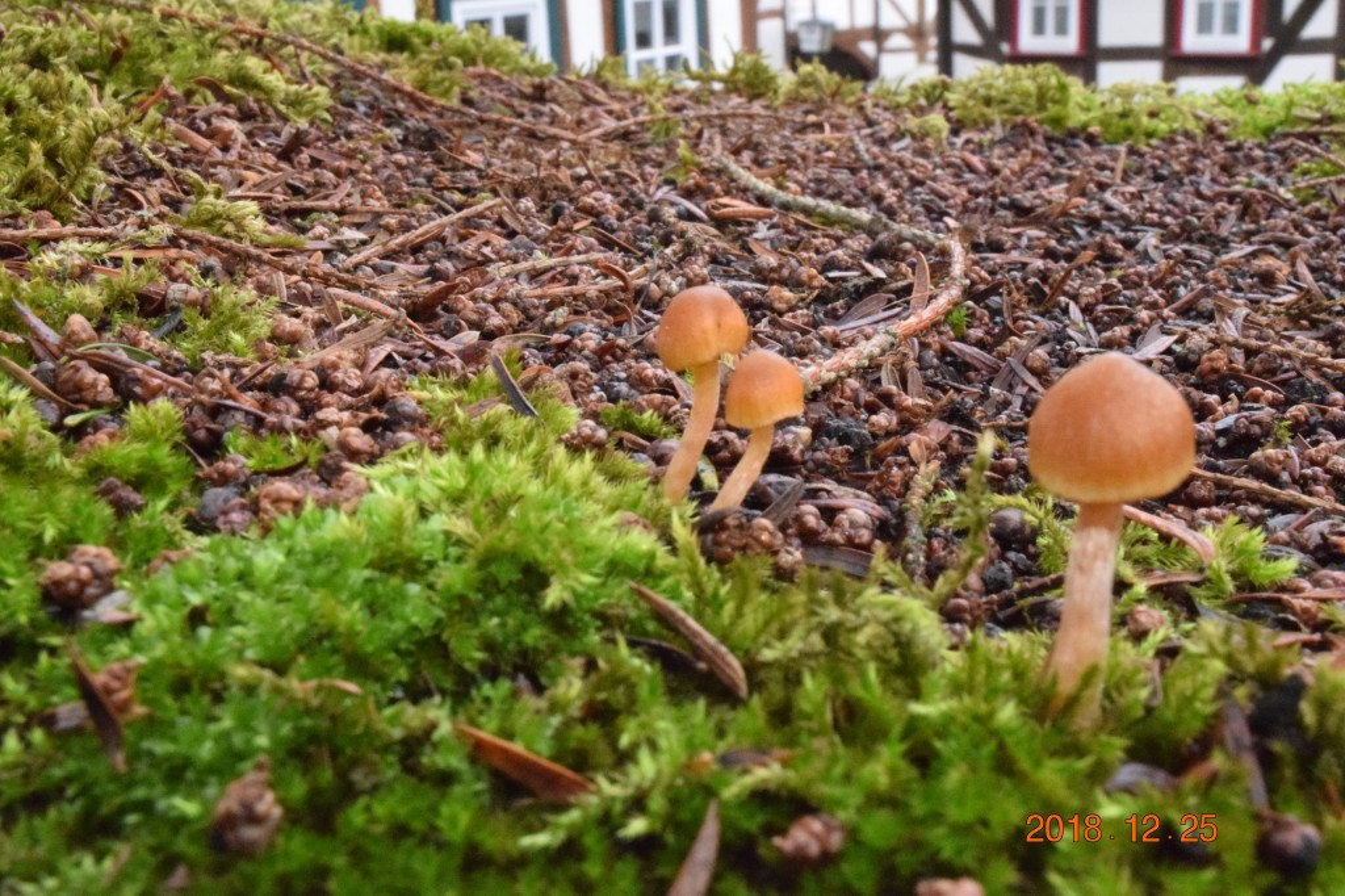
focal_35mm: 44
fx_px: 1625
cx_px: 672
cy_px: 448
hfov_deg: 45.0
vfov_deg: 30.8
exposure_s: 1/60
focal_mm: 29
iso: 12800
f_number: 29
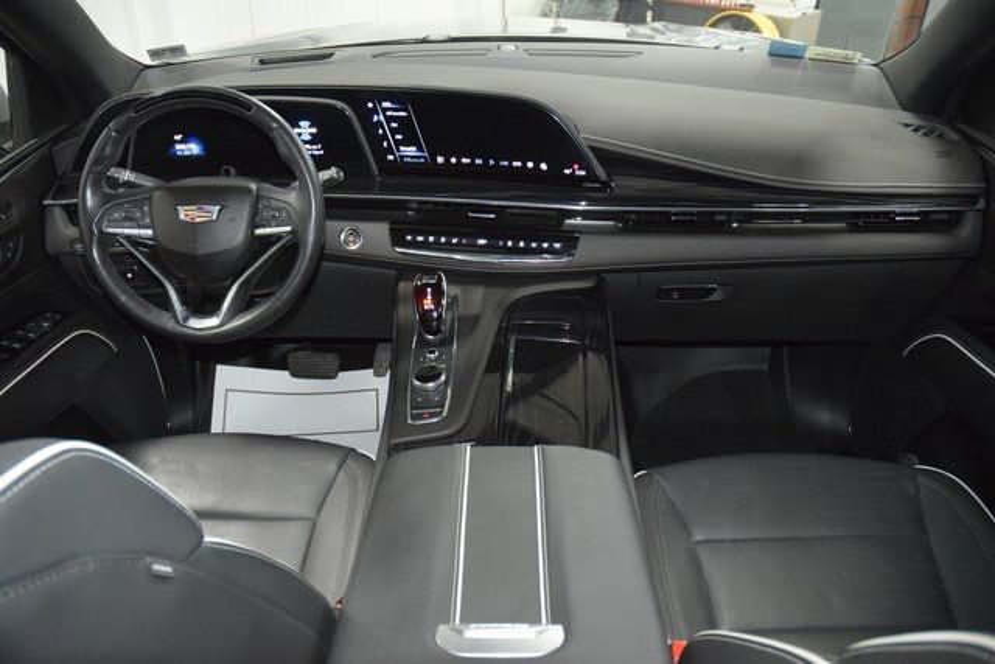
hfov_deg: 67.4
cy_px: 332
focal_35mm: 27
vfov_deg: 48.0
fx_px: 746
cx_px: 498
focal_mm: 18
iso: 3200
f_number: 3.5
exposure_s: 1/60
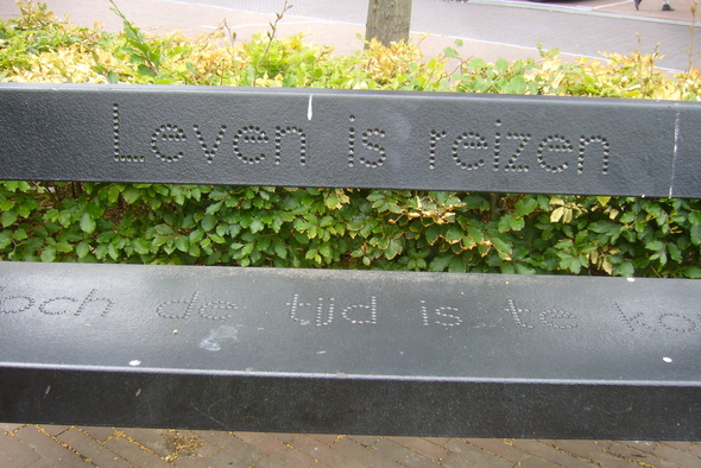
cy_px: 259
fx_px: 721
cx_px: 347
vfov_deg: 35.9
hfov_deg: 51.9
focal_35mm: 37
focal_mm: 5.8
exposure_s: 1/250
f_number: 2.8
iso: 100
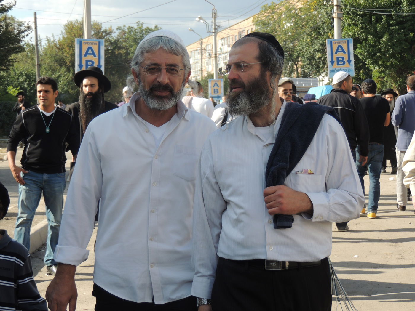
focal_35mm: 100
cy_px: 156
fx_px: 1199
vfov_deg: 14.8
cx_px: 208
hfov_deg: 19.6
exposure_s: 1/400
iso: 100
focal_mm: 17.8
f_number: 4.1
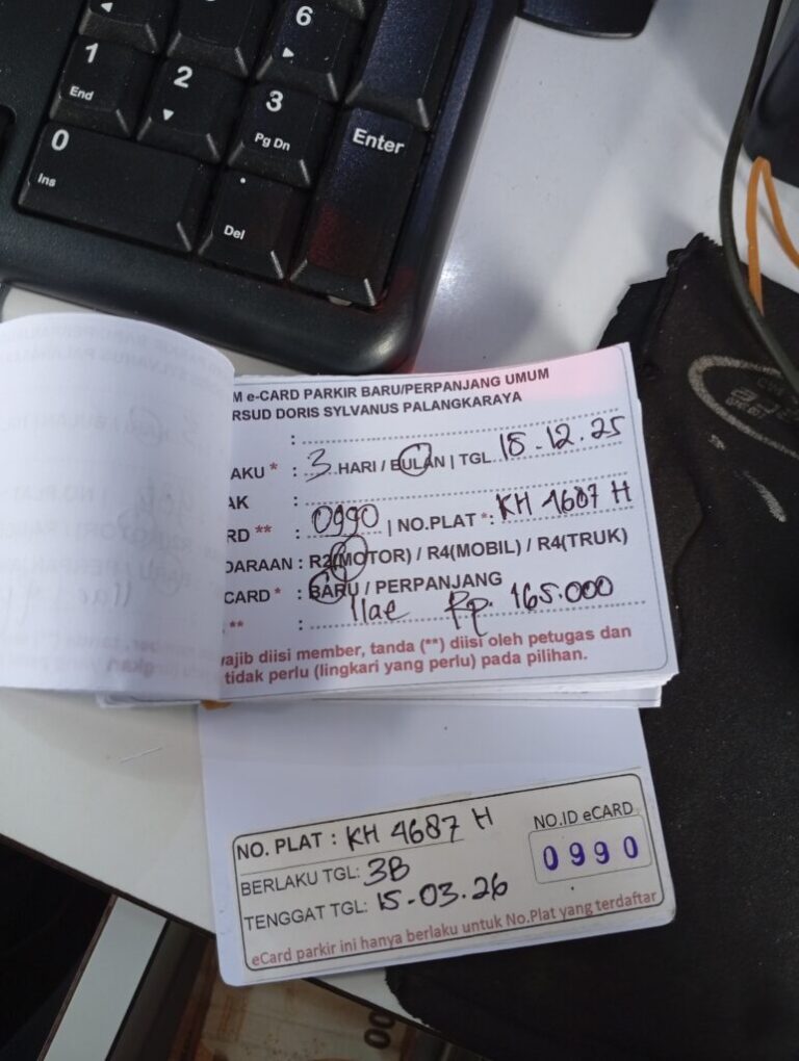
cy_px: 530
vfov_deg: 65.2
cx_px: 400
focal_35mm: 27
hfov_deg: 51.5
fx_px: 829
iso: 160
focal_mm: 3.98
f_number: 1.8
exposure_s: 1/50
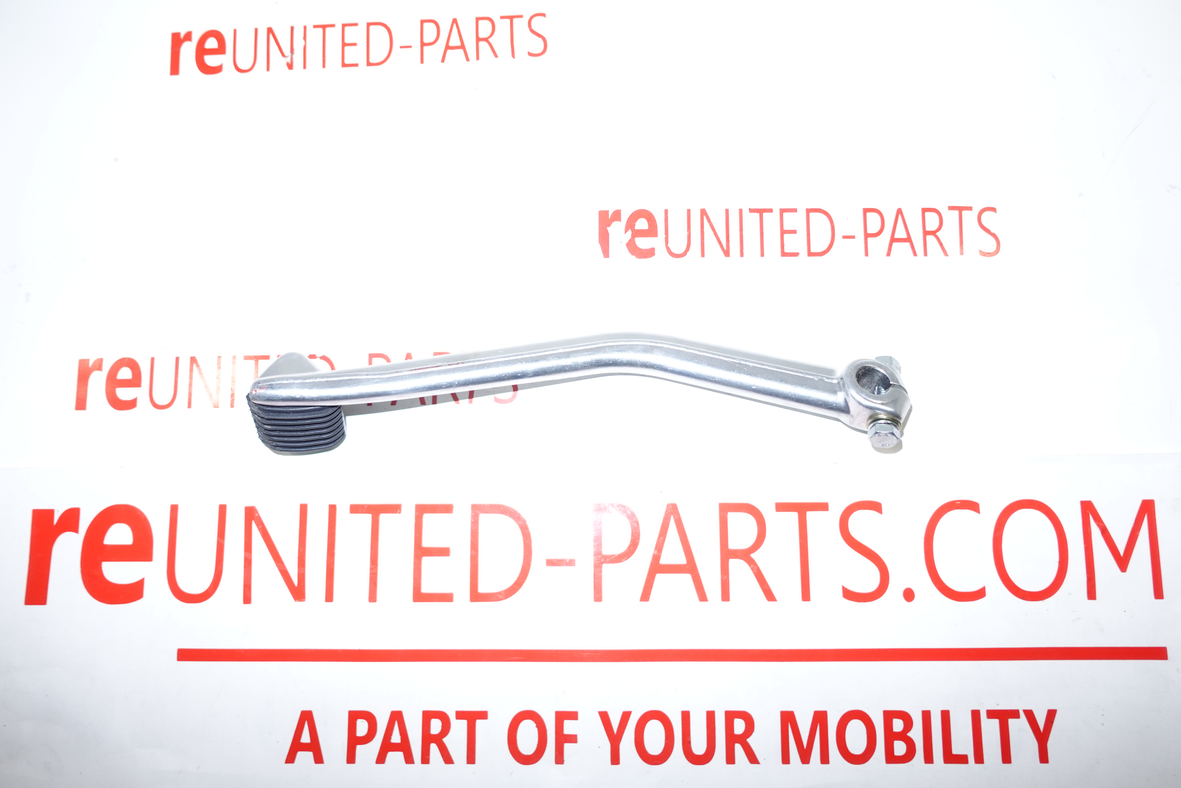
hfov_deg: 73.7
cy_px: 394
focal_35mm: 24
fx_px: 787
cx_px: 590
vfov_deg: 53.1
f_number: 1.8
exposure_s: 1/640
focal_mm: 9.4
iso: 125
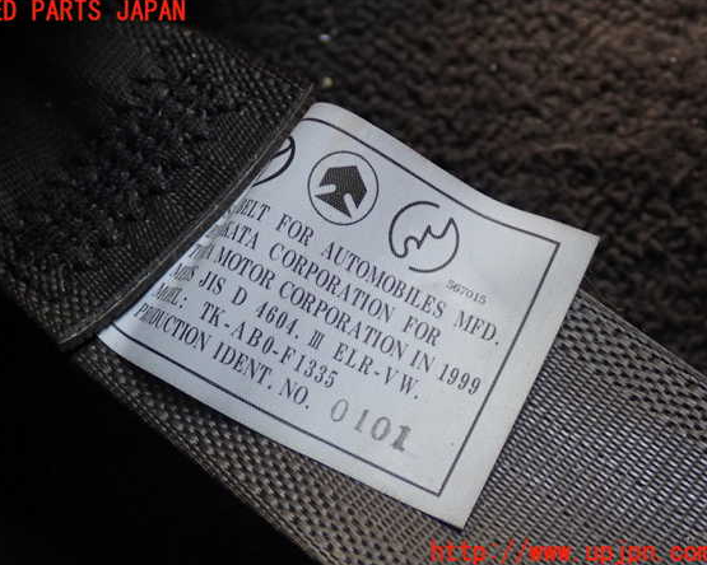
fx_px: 1193
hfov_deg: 33.0
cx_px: 336
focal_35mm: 57
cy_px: 282
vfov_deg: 26.7
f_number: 3.3
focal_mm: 9.65
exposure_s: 1/50
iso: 200
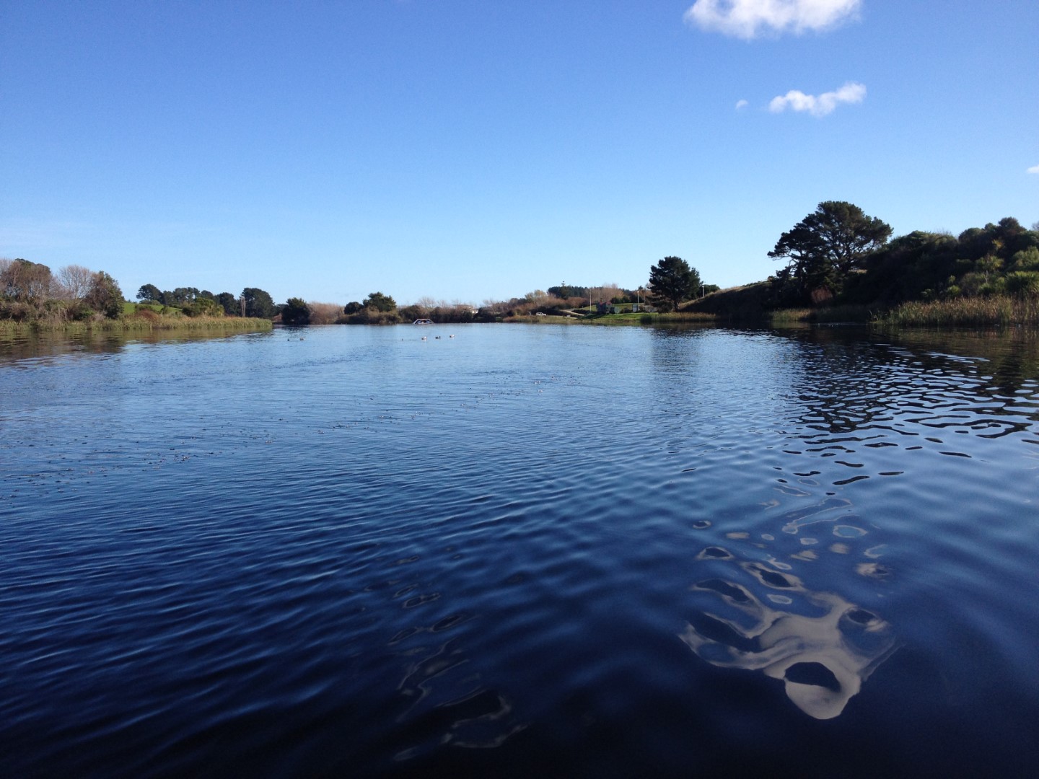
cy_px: 390
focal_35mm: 35
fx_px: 1051
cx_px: 520
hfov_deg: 52.6
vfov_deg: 40.7
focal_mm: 4.28
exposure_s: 1/1284
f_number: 2.4
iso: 50
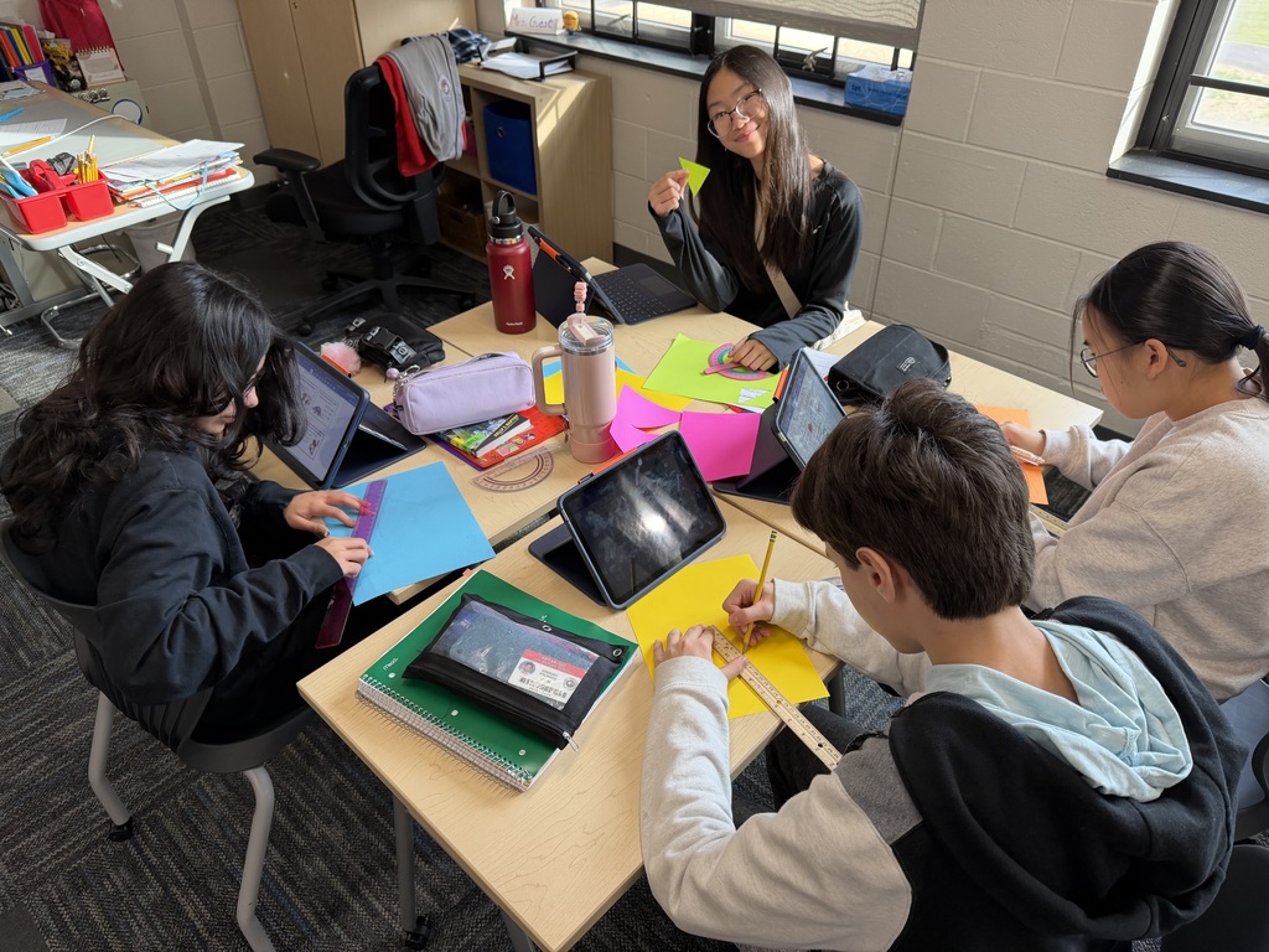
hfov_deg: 71.6
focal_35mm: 24
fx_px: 880
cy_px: 476
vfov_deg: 56.8
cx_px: 634
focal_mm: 6.76
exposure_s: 1/100
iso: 160
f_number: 1.78
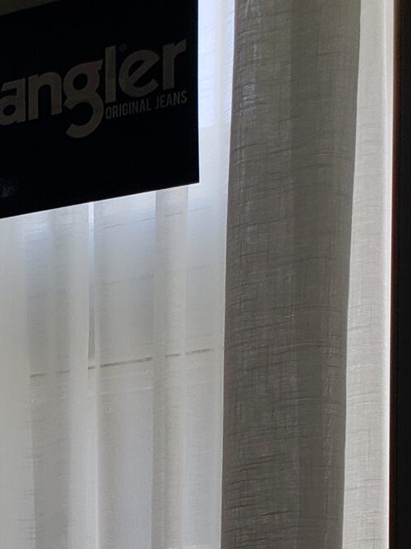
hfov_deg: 13.1
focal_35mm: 101
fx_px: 1599
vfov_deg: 16.9
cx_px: -340
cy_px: 913
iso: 50
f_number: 2.4
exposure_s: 1/258
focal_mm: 4.3
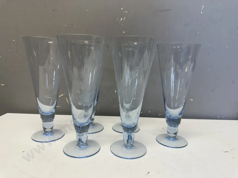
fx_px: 165
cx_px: 119
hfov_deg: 71.6
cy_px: 89
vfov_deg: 56.8
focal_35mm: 24
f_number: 1.78
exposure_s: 1/100
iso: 100
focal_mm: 6.86
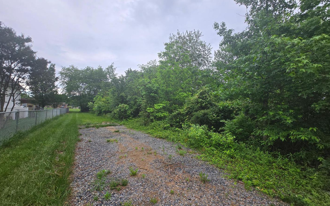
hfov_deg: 105.3
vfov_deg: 78.6
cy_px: 109
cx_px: 165
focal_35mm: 14
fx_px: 126
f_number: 2.2
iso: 25
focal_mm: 1.7
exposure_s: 1/229
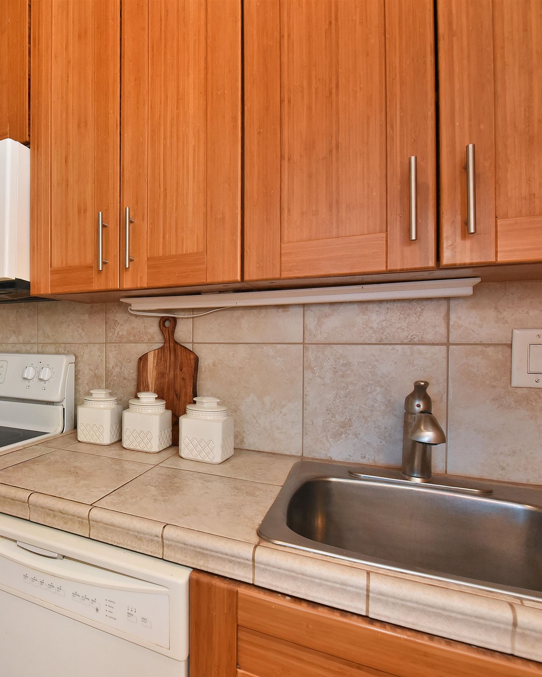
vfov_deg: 80.4
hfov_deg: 62.2
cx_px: 107
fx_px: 401
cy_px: 343
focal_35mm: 20
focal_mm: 14
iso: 800
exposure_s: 1/60
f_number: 3.5
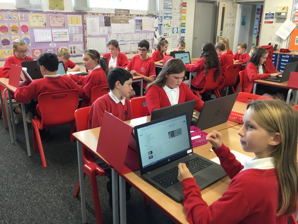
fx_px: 267
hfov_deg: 58.4
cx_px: 149
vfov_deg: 45.4
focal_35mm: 31
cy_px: 112
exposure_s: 1/33
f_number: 2.4
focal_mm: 3.3
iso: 100
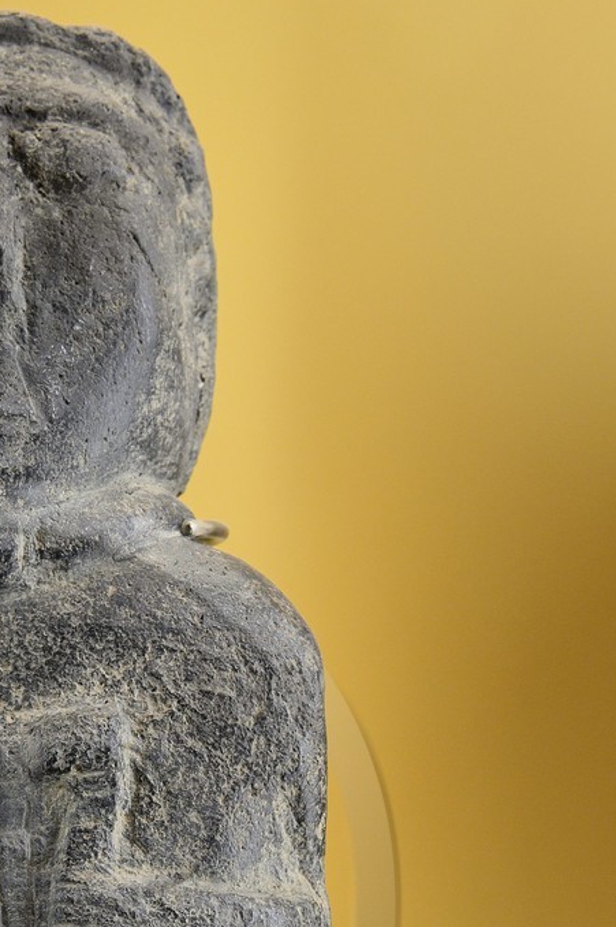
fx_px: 2185
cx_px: -27
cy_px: 905
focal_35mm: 85
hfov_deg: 15.7
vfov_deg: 23.1
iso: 800
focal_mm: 36
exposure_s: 1/50
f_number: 5.6
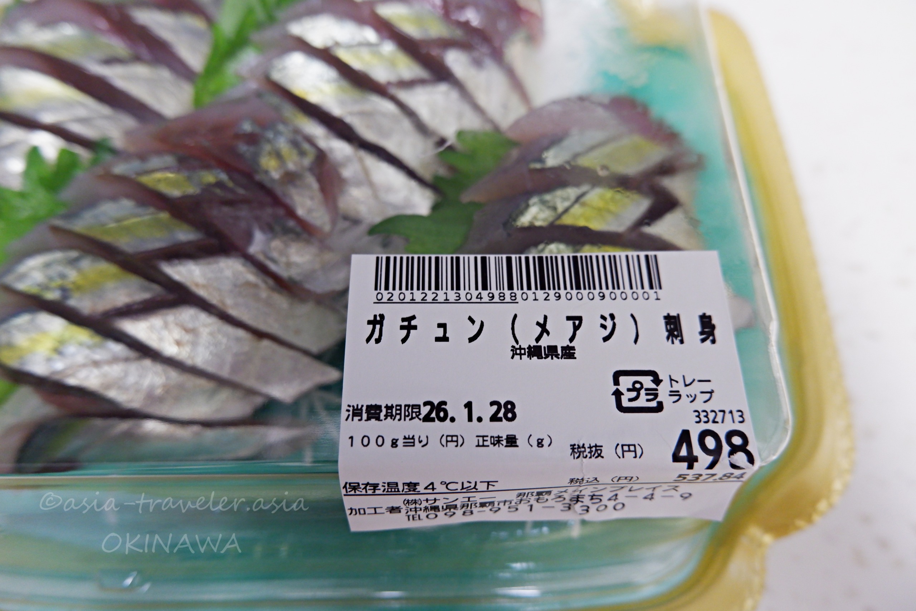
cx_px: 458
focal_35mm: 23
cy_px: 306
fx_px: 585
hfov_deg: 76.1
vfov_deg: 55.1
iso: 2000
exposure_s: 1/25
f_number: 4
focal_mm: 15
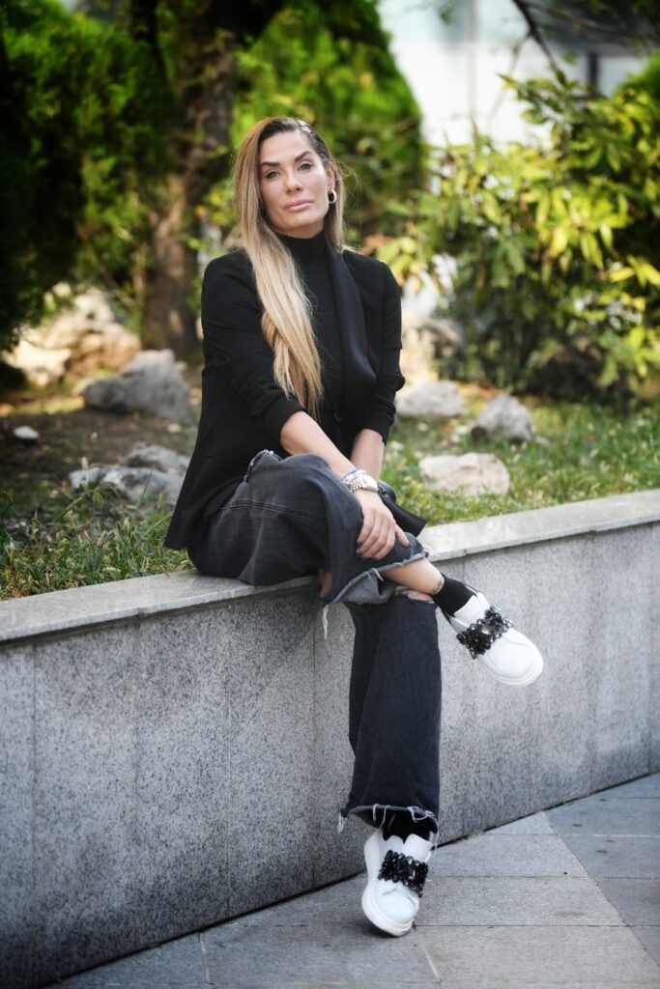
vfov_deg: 18.6
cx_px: 330
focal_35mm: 110
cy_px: 494
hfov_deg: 12.5
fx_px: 3024
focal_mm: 110
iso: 2000
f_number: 2.8
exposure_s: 1/3200
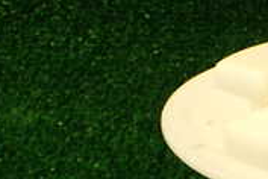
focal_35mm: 113
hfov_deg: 17.7
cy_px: 291
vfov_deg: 11.5
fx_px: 841
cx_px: 265
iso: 200
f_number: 2.4
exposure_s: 1/30
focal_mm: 5.79
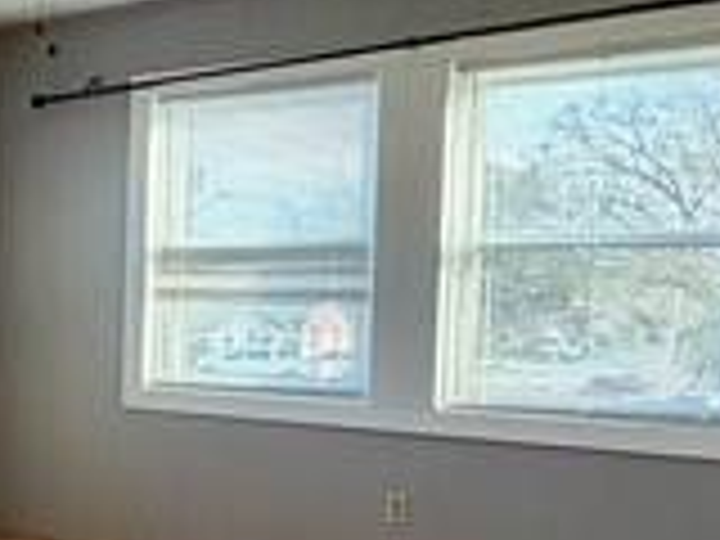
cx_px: -306
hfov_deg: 26.7
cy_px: 324
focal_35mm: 56
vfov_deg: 26.1
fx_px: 1165
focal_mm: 2.22
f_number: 2.2
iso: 250
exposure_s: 1/120
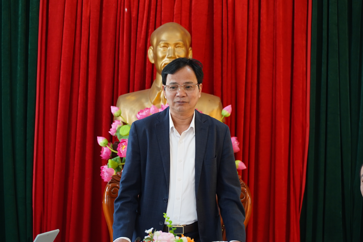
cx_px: 182
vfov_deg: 11.1
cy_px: 121
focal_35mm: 124
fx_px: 1250
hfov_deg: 16.5
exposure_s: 1/125
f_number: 4
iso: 800
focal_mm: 83
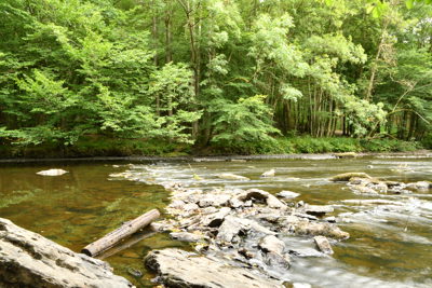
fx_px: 288
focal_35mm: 24
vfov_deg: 53.2
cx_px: 216
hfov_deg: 73.7
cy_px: 144
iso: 100
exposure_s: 1
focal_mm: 16
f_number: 22
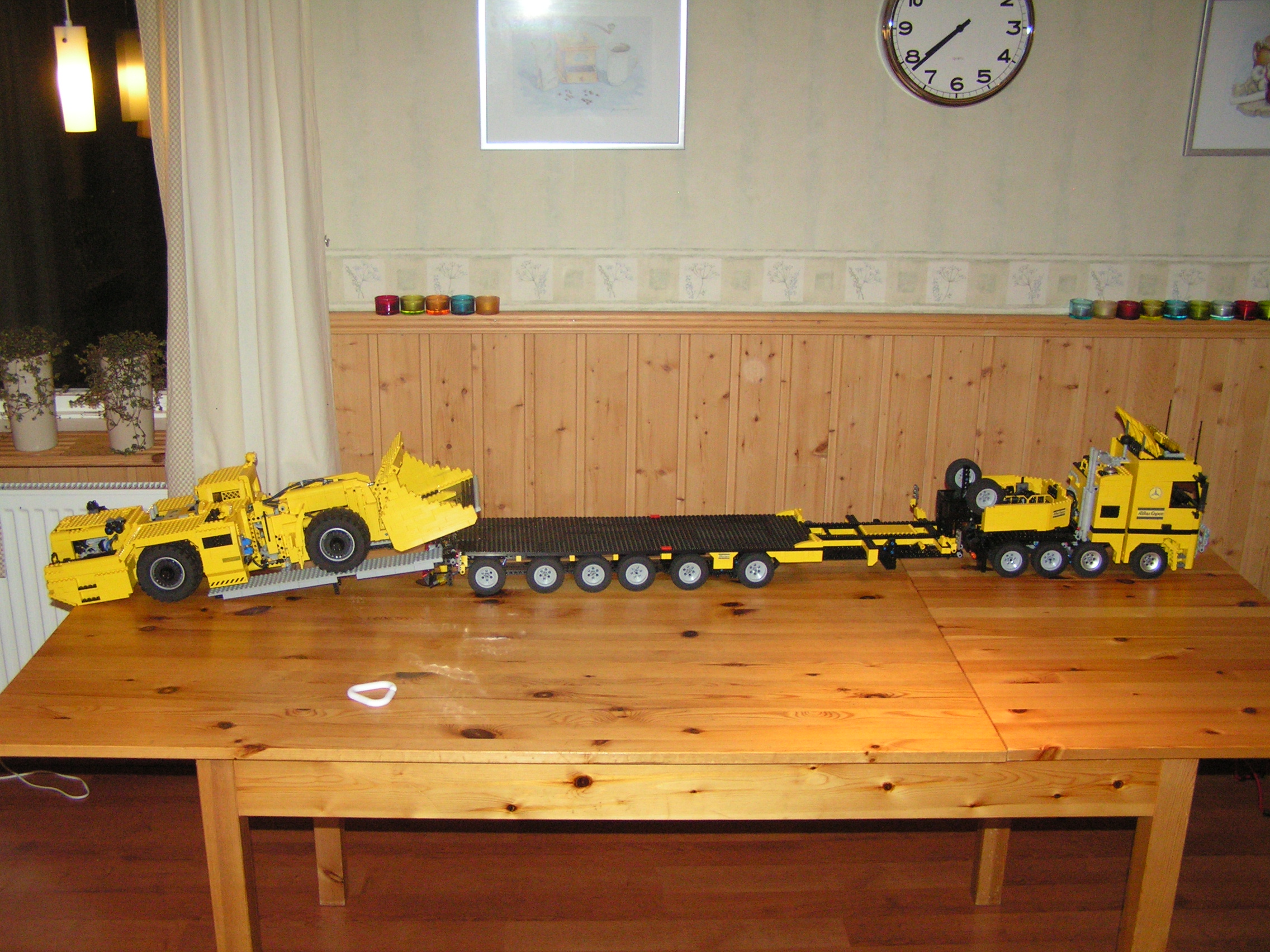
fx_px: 1394
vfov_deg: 37.7
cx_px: 635
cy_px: 476
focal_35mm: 38
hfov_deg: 49.0
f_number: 2.8
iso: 200
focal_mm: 6.3
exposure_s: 1/40
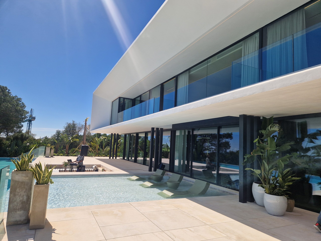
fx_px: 213
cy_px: 120
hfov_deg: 73.9
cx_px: 160
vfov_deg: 58.9
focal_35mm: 23
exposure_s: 1/3088
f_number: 1.8
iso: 50
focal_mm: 5.4
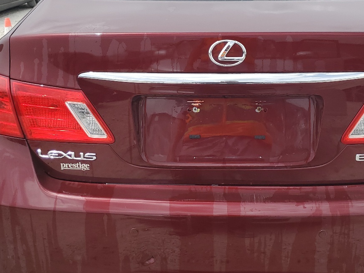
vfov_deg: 30.1
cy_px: 96
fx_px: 505
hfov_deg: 39.5
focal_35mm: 48
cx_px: 220
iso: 50
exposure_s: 1/2500
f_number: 1.5
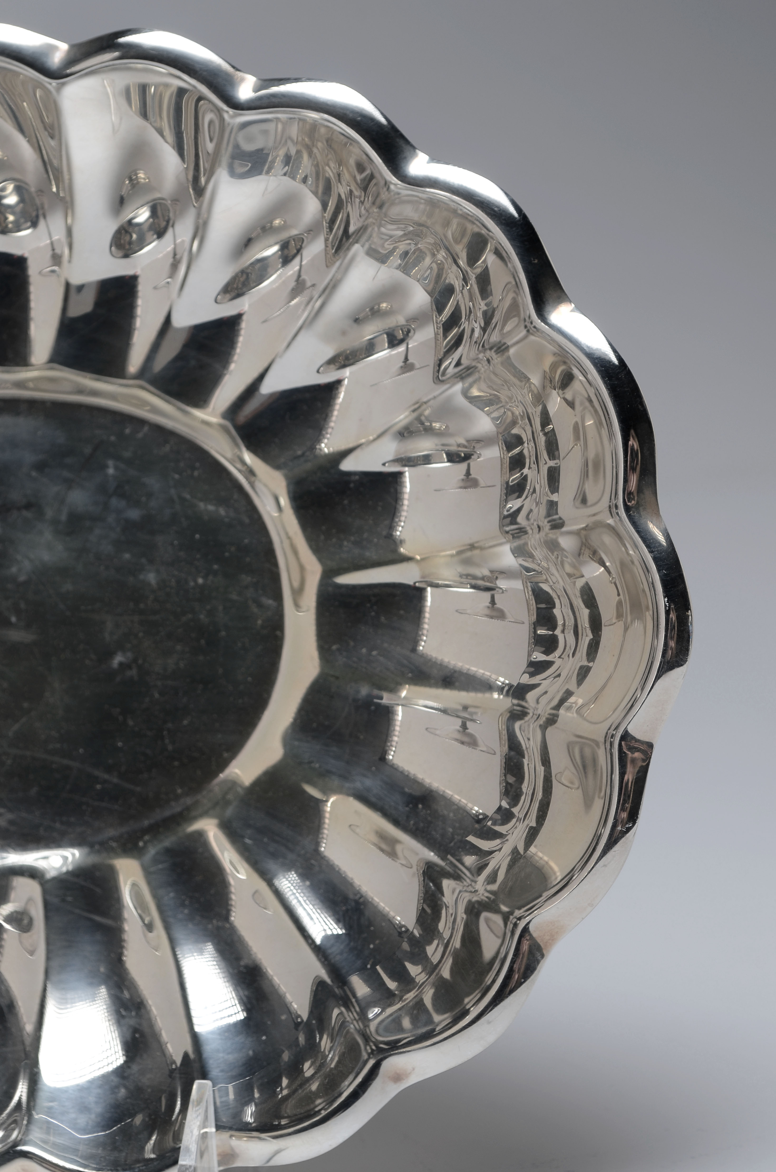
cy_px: 586
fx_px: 2679
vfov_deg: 24.7
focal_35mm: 82
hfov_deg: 16.5
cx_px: 388
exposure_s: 1/80
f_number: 10
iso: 100
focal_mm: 55
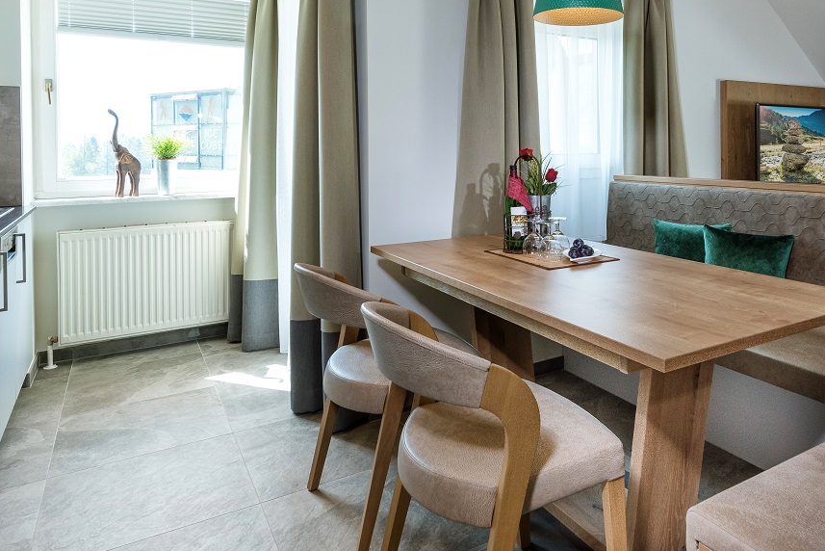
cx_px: 529
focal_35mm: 28
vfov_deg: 45.2
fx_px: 642
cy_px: 153
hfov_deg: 64.2
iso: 280
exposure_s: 1/30
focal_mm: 16
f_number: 9.5
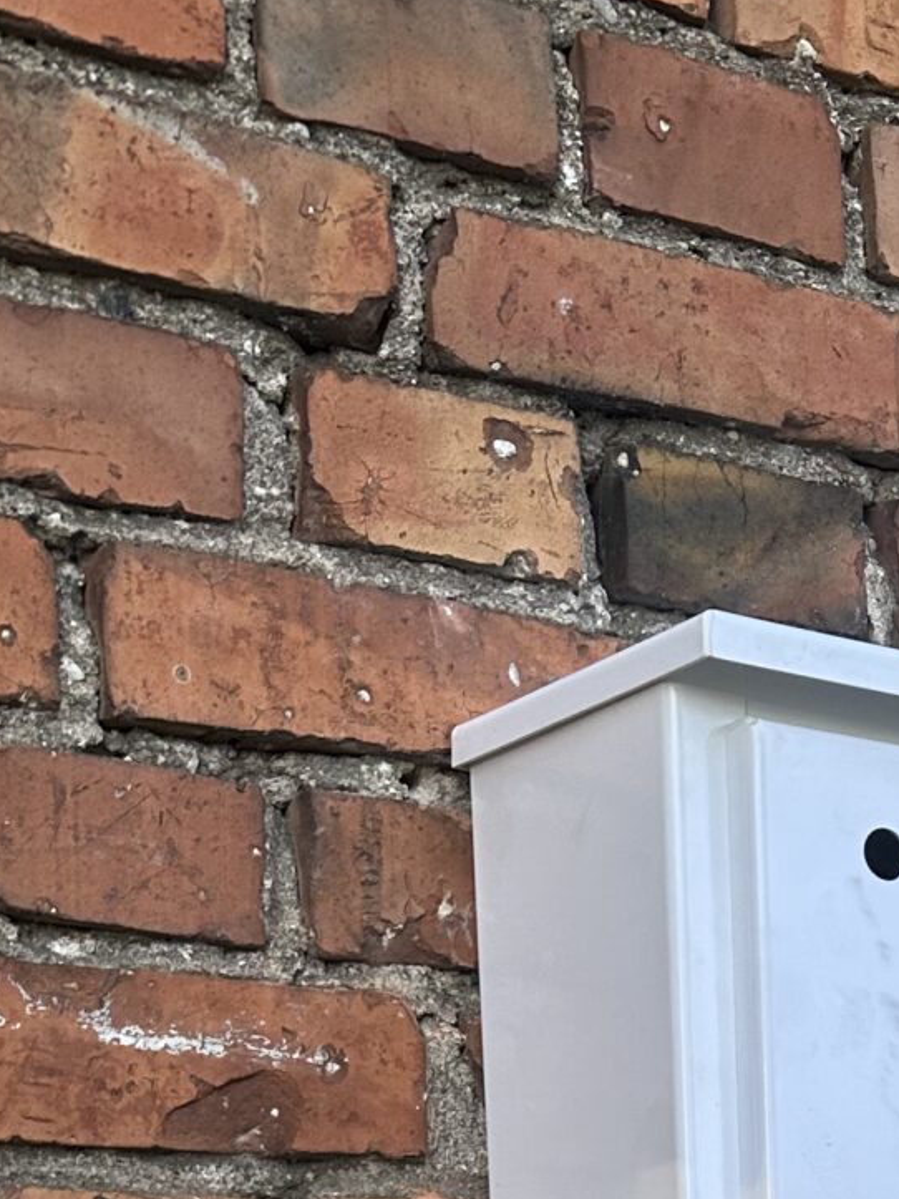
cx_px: 1319
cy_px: 1735
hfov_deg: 16.0
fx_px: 2944
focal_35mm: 85
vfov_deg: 20.2
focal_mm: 6.86
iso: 80
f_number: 1.78
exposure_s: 1/597
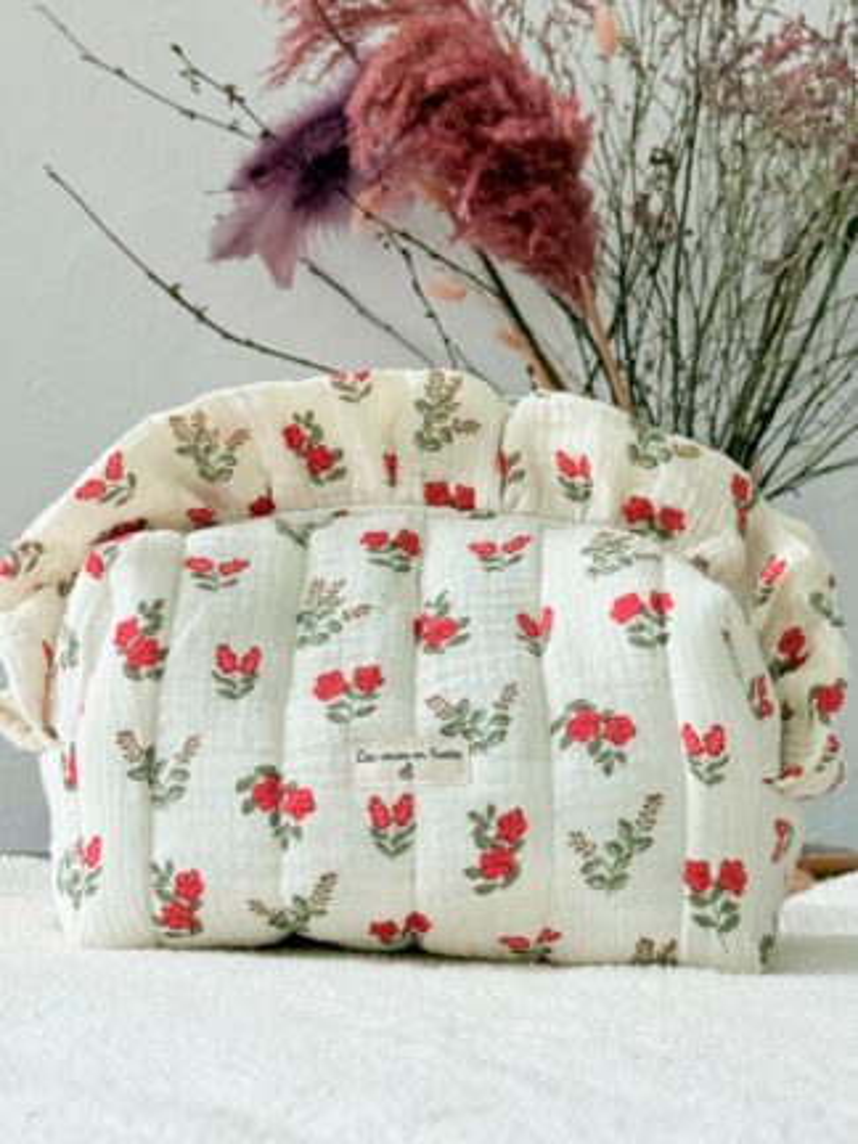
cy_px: 572
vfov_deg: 39.7
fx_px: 1586
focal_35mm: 48
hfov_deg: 30.3
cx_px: 429
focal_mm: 6.76
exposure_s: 1/122
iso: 80
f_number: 1.78
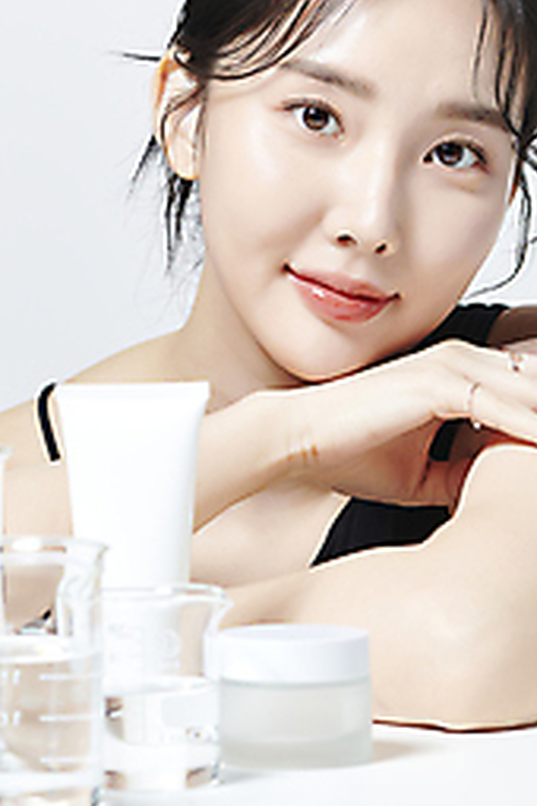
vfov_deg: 12.4
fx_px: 3692
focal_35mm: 165
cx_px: 220
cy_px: 183
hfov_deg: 8.3
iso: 64
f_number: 13
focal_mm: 105
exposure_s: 1/125
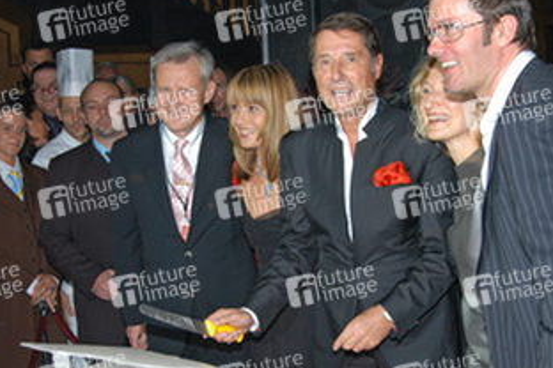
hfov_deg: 38.2
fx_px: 799
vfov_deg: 25.9
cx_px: 284
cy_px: 242
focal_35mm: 52
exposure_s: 1/125
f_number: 6.3
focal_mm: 24
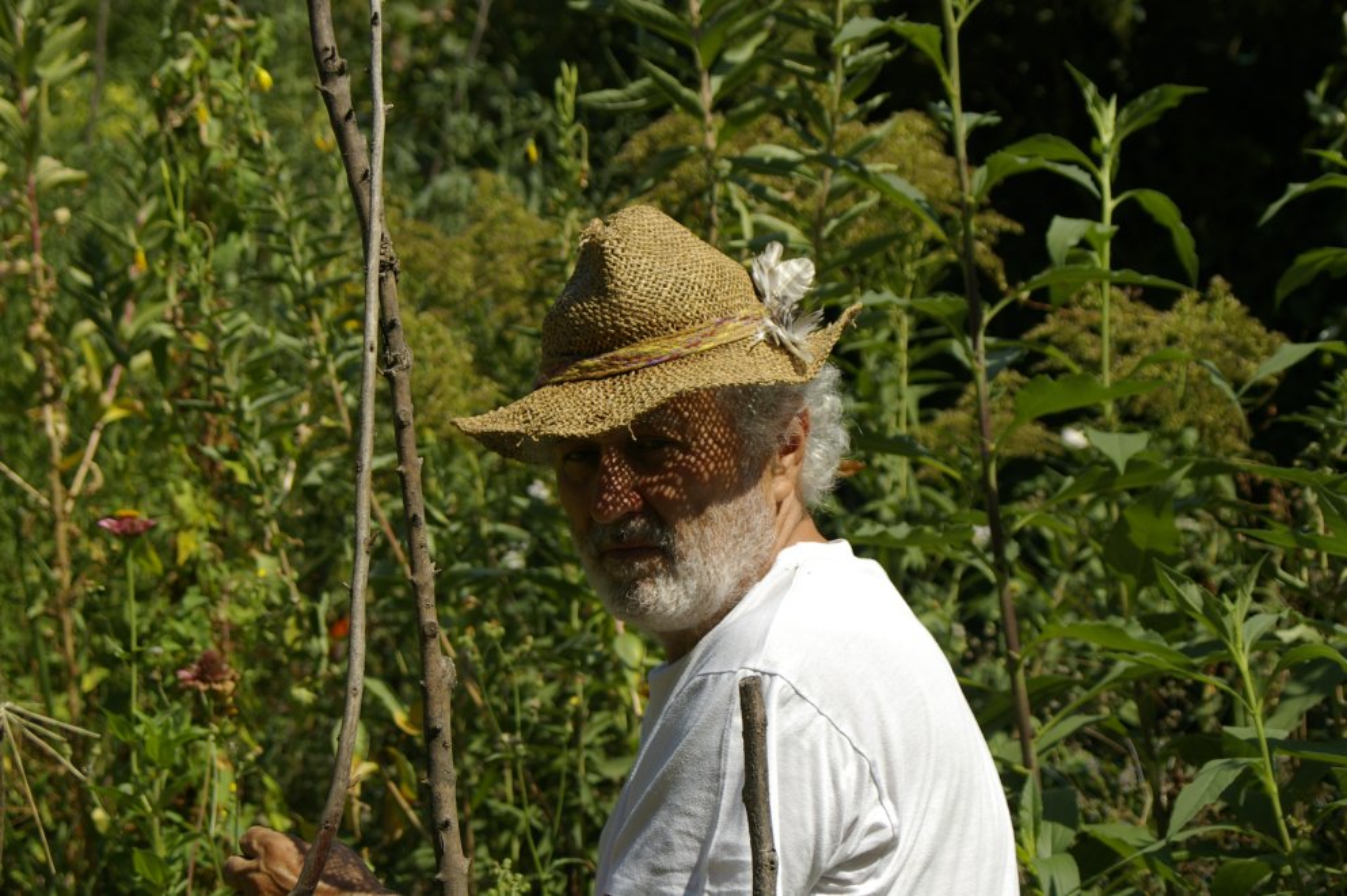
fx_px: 4485
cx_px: 674
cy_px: 448
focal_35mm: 120
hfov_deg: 17.1
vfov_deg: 11.4
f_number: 8
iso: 200
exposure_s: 1/750
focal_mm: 80
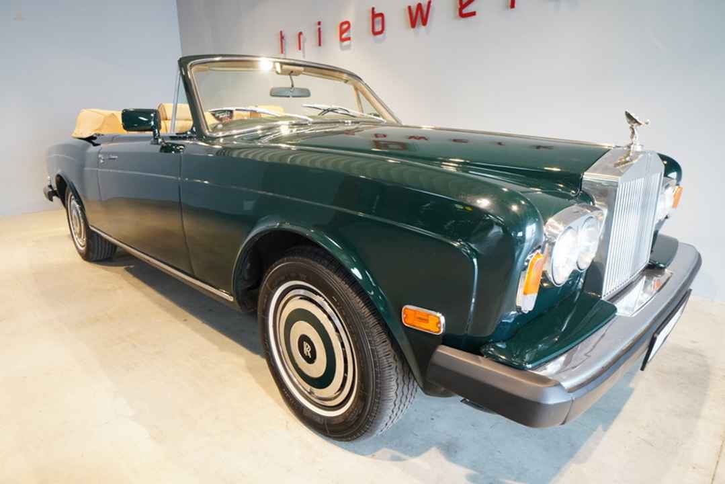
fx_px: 423
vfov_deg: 59.5
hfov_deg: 81.2
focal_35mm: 21
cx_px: 362
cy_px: 242
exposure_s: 1/40
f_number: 4.5
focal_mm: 14
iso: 2000
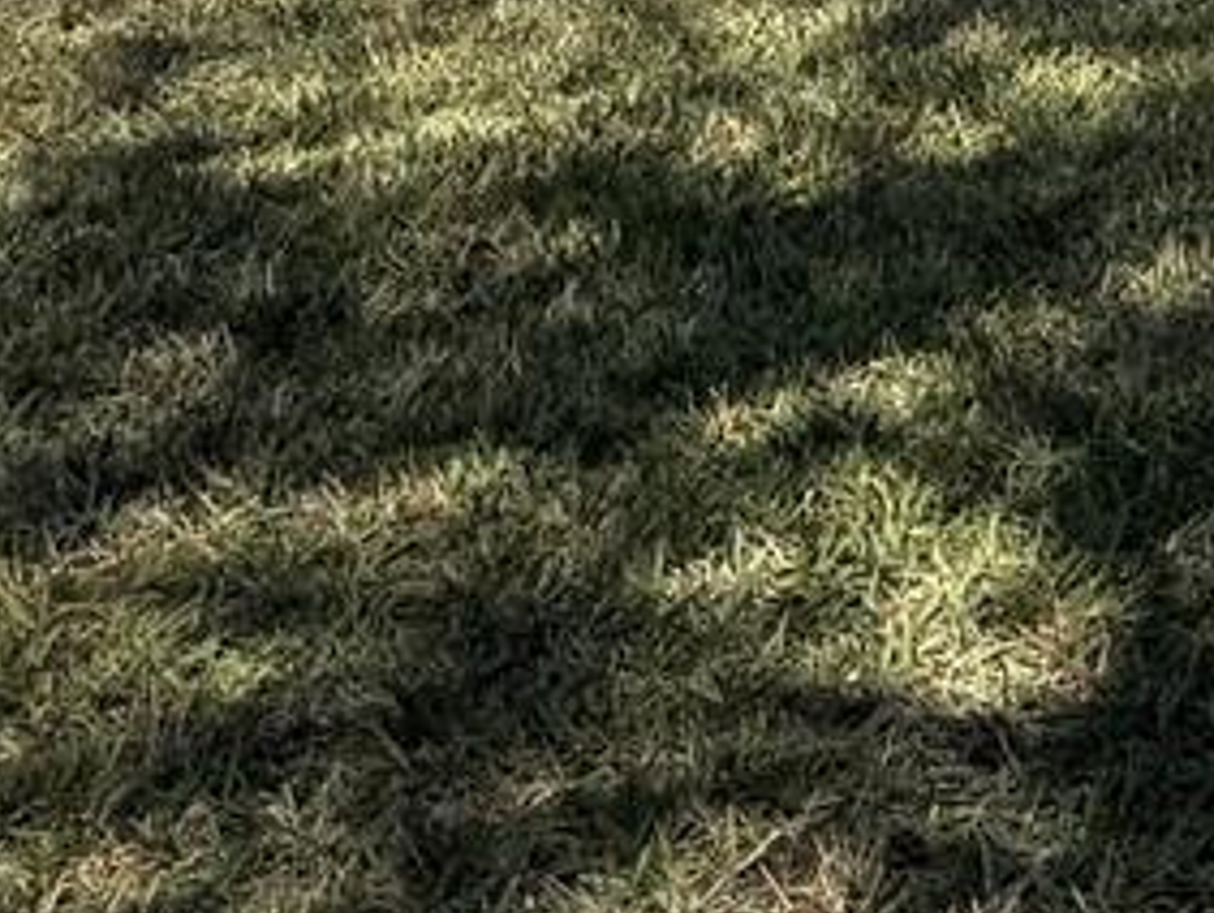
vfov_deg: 9.6
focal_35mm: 136
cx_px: 2531
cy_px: -1365
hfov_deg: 12.5
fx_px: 4774
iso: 80
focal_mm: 6.76
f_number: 1.78
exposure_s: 1/4673
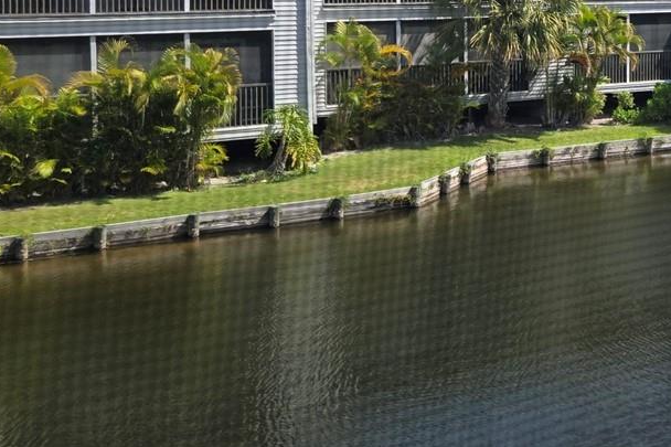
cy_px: 25
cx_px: 805
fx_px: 1174
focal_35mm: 63
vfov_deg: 21.0
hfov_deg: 27.9
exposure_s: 1/2558
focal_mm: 5.4
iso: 80
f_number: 1.8
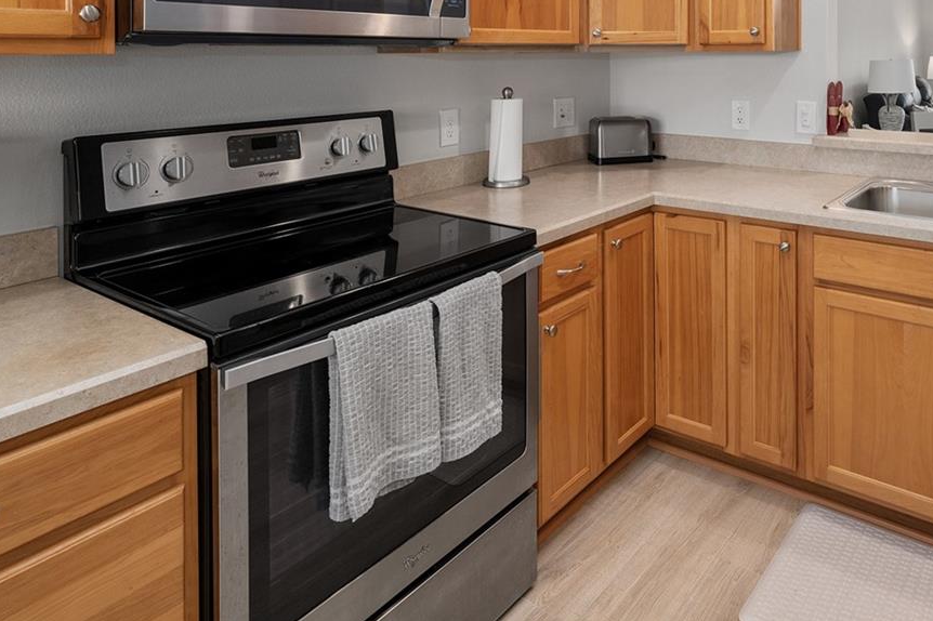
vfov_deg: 44.5
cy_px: 49
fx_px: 674
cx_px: 653
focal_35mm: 26
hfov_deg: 66.7
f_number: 8
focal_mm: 14
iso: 500
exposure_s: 1/13
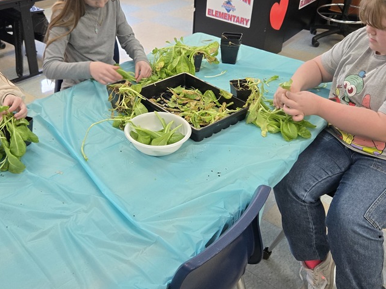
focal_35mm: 37
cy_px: 104
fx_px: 412
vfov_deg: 38.3
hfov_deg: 50.0
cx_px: 163
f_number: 1.8
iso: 250
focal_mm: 5.4
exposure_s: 1/120
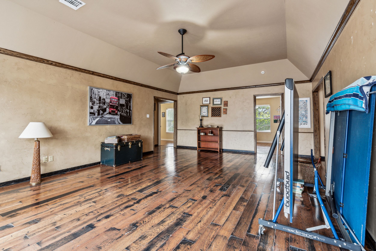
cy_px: 126
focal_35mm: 16
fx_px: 167
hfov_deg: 96.7
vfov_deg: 73.8
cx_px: 188
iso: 250
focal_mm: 16
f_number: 9
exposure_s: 1/6
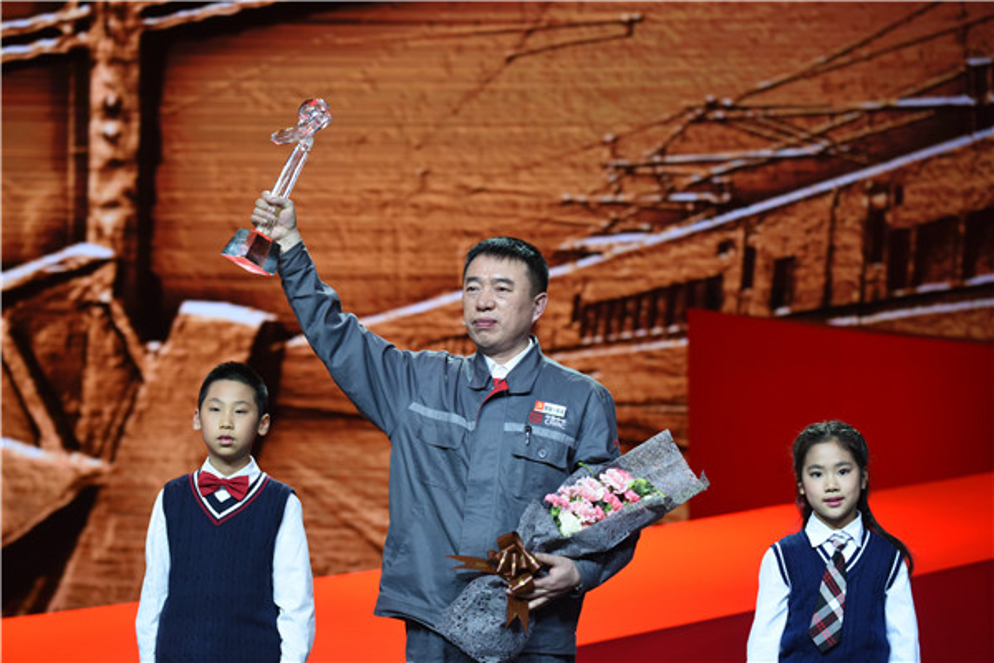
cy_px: 332
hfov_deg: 18.6
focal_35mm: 110
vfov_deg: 12.5
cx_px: 497
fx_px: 3037
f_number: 4
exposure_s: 1/125
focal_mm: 110
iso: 1100
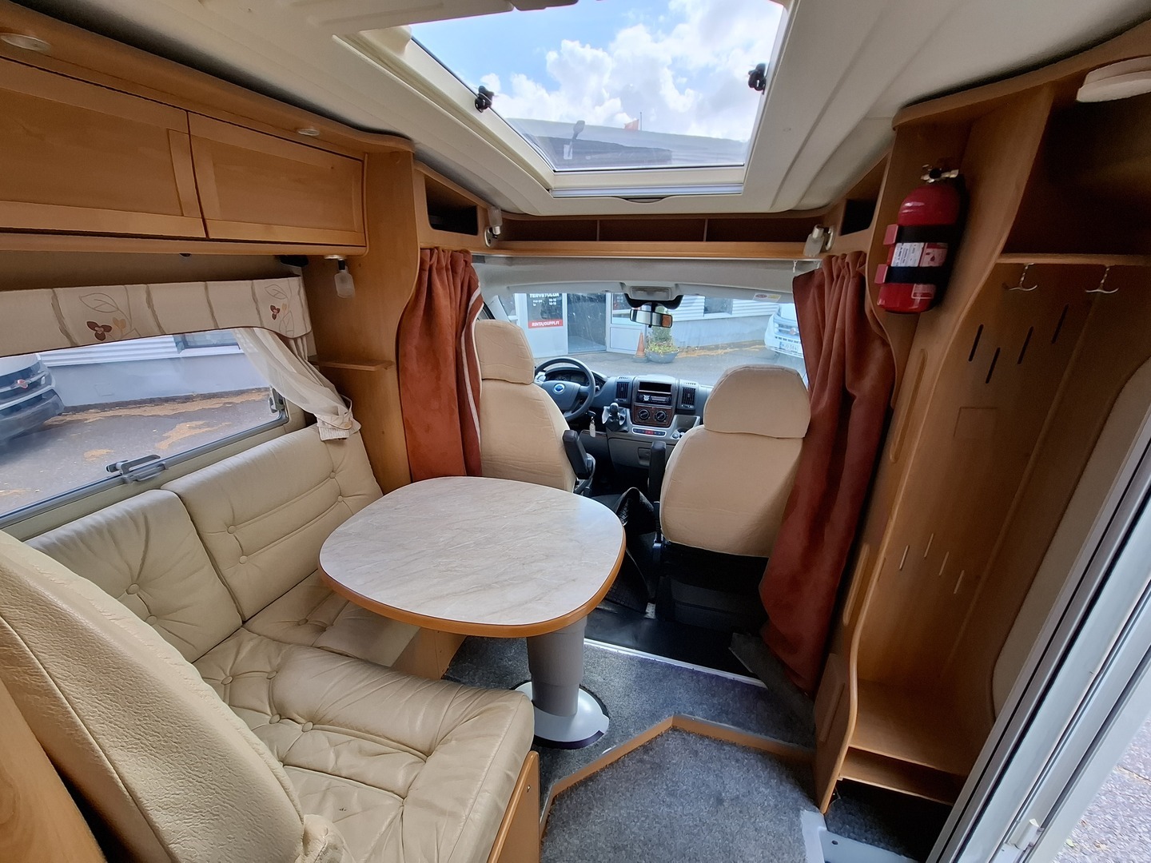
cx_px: 576
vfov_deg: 89.9
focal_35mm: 13
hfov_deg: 106.2
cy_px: 432
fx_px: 432
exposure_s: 1/100
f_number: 2.2
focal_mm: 1.74
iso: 40
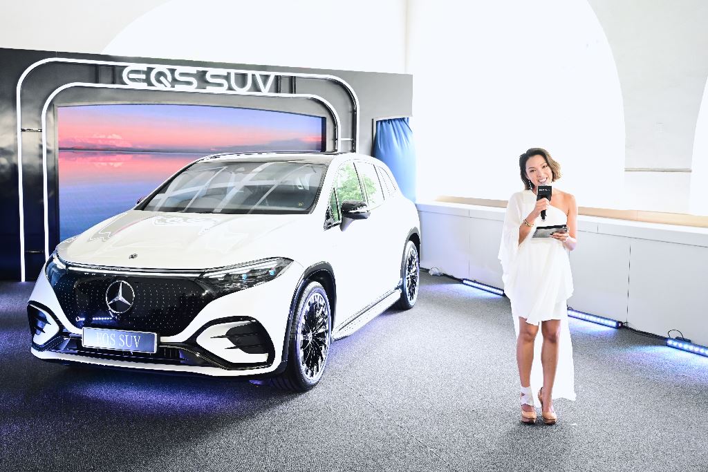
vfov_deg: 38.9
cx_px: 354
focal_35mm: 34
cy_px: 236
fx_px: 669
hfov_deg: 55.8
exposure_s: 1/125
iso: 1600
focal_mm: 34
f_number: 5
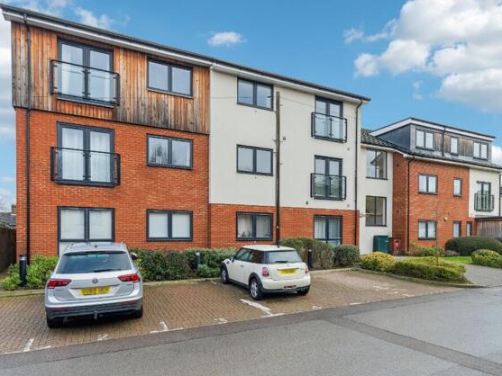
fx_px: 305
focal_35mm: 21
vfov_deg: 63.5
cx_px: 257
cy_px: 186
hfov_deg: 79.0
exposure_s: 1/250
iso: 800
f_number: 6.3
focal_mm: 19
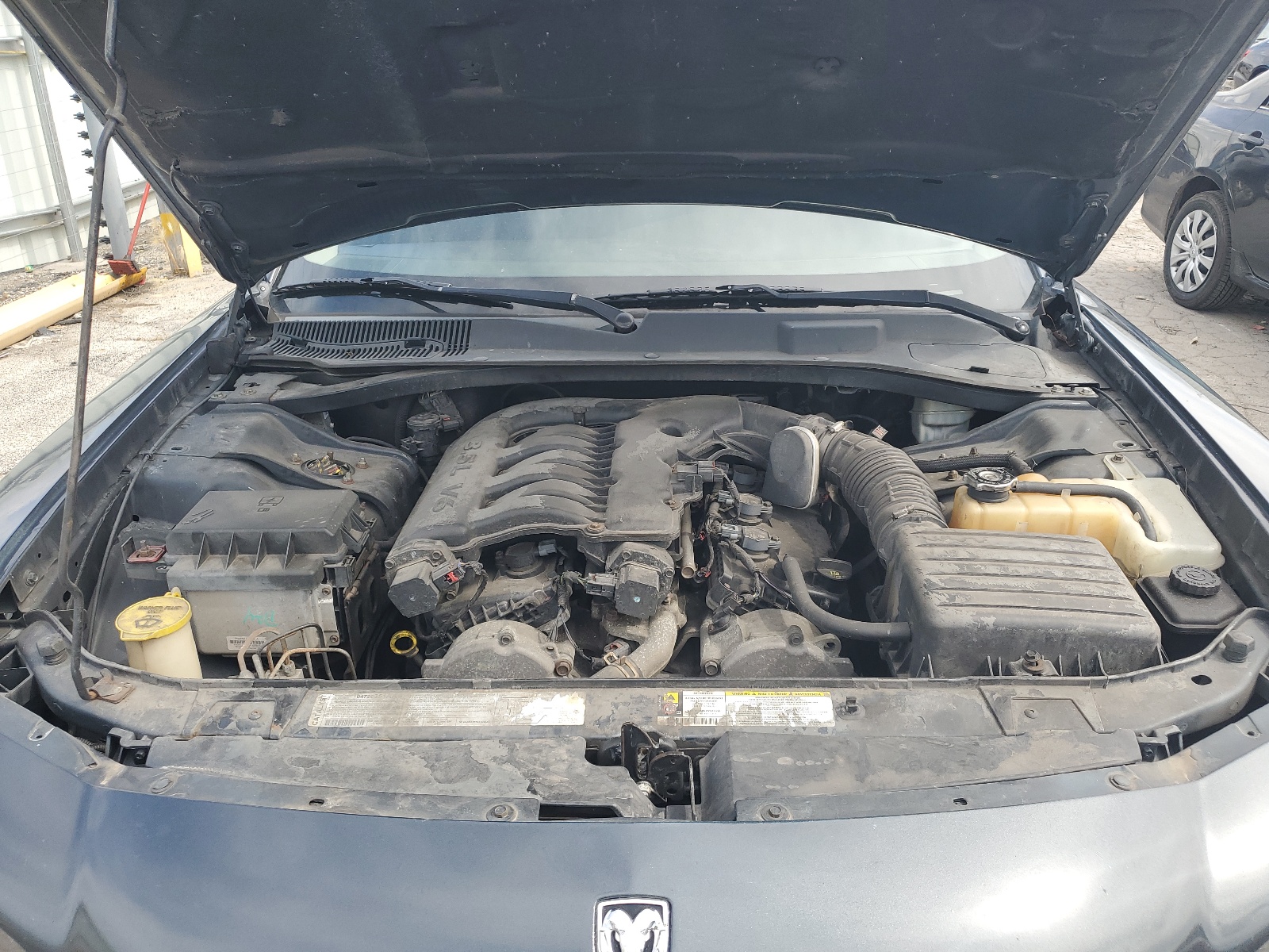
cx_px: 634
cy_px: 476
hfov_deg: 67.3
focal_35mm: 26
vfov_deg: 53.1
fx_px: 953
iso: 50
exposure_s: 1/667
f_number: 1.5
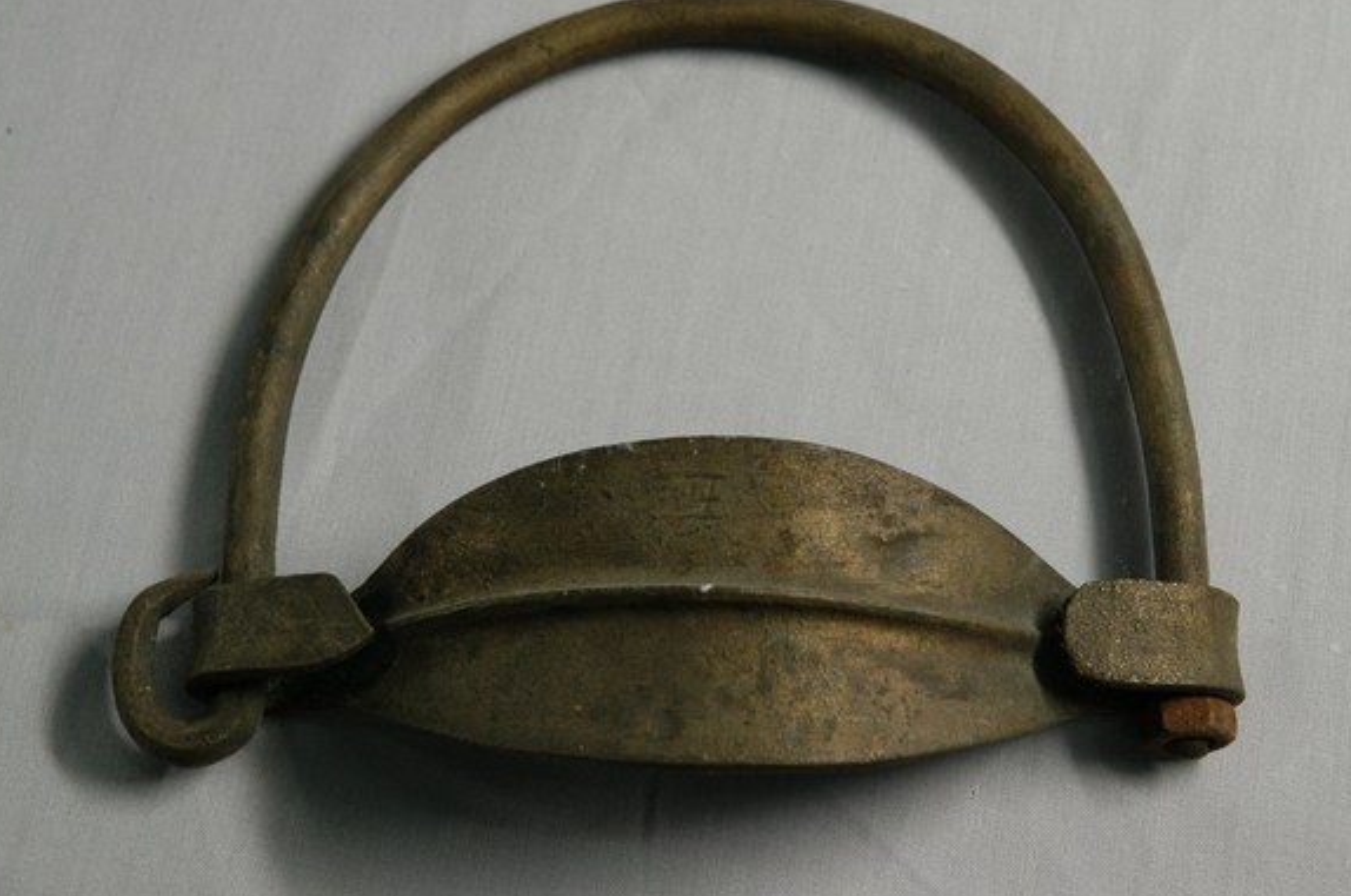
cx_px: 720
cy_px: 417
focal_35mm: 117
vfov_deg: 11.7
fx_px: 4385
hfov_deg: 17.5
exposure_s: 1/8
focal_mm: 70
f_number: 10
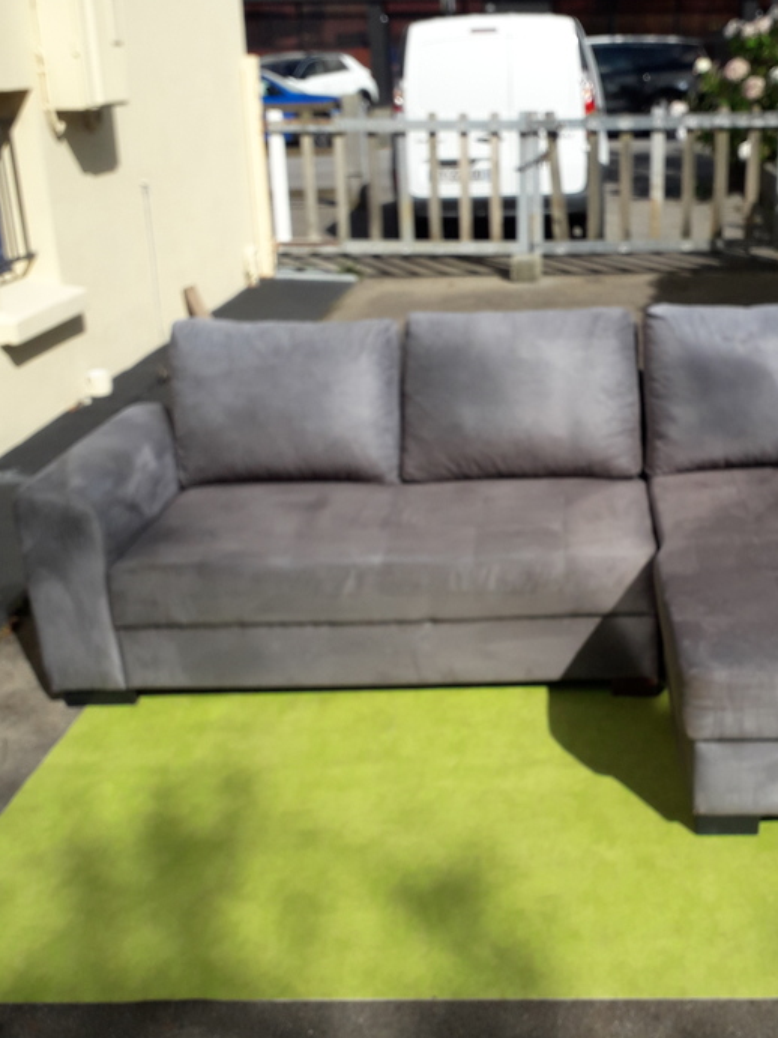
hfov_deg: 35.6
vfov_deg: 46.8
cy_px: 547
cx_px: 517
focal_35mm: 40
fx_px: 1199
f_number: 1.9
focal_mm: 3.6
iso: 40
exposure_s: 1/2222
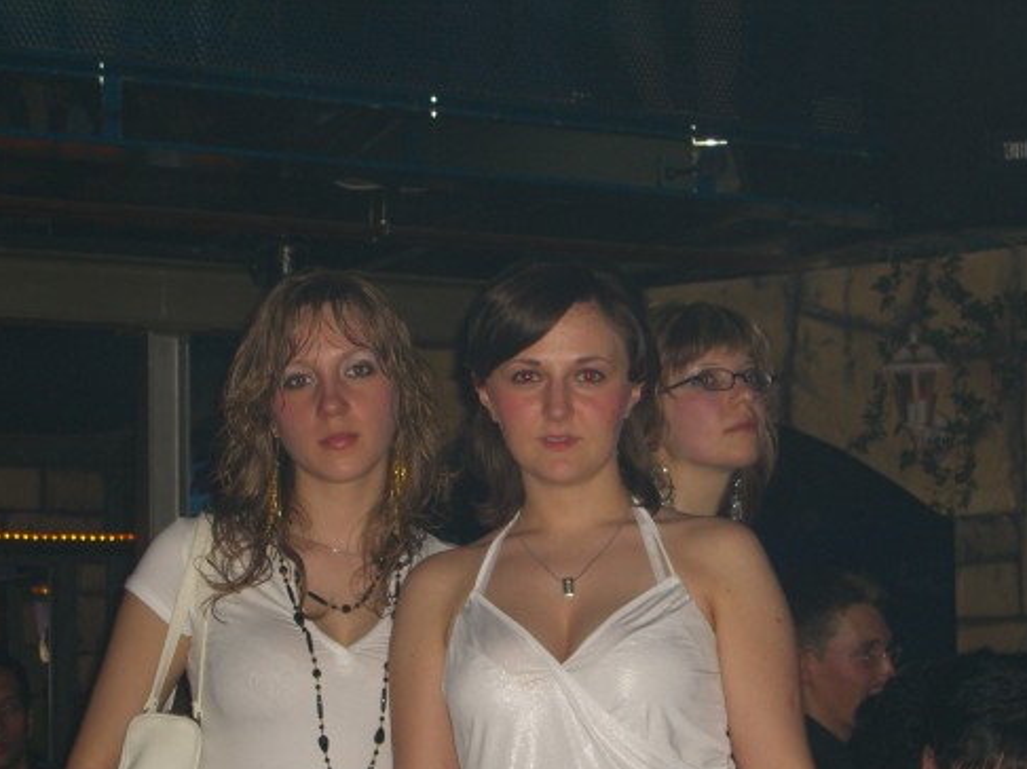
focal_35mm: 84
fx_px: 2491
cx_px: 556
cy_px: 473
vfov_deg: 17.5
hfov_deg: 23.3
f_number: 4
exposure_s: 1/60
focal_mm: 14.2
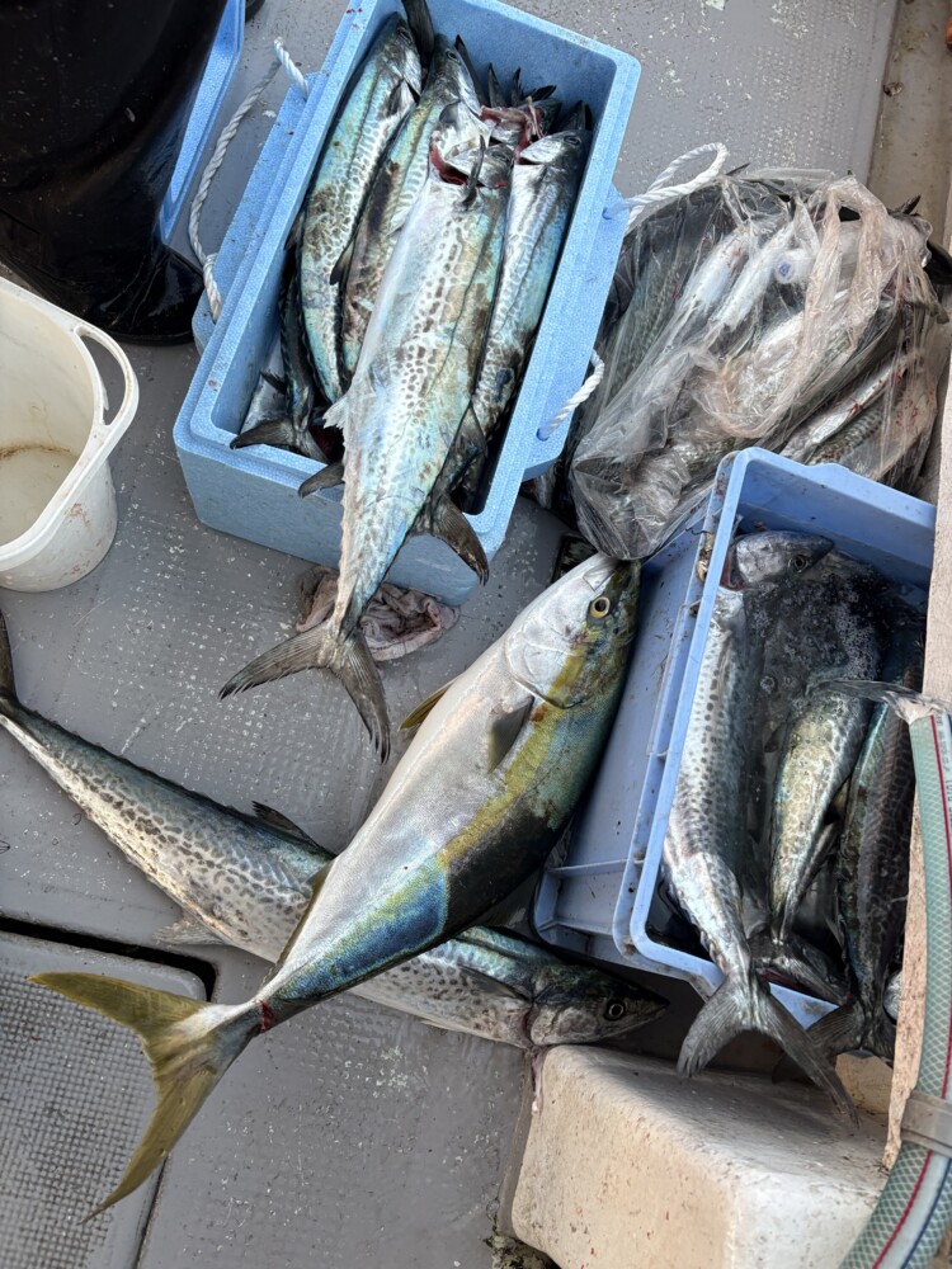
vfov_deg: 67.3
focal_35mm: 26
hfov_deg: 53.1
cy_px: 634
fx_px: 953
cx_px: 476
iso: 80
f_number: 1.6
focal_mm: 5.96
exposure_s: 1/122
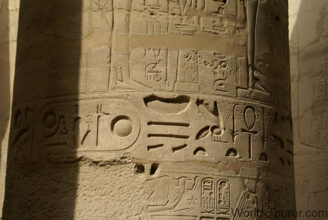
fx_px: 958
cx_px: 164
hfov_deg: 19.4
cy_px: 110
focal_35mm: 105
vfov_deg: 13.1
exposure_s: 1/125
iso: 100
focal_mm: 70
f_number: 5.6
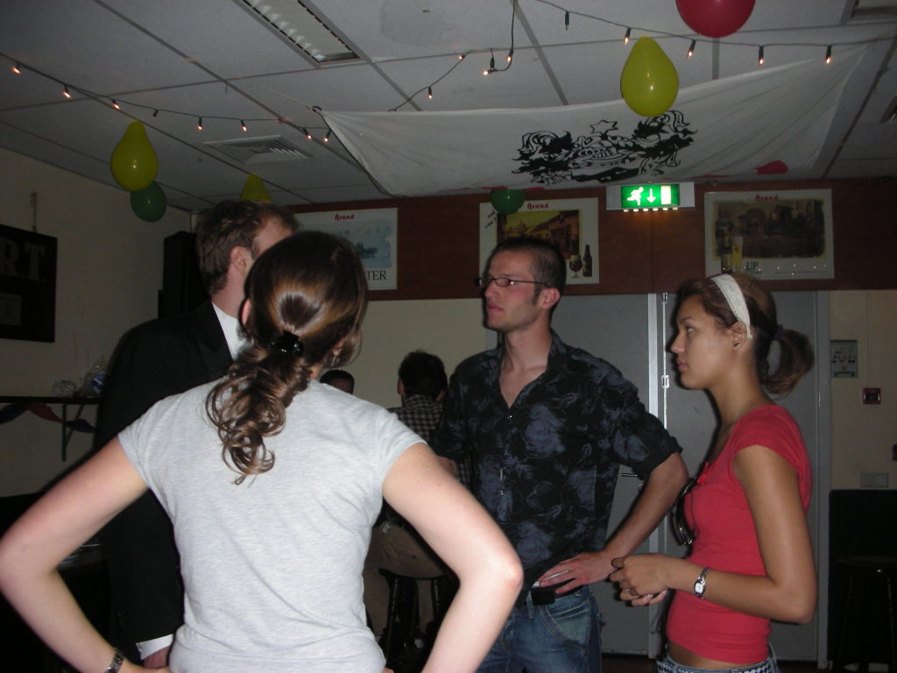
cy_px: 336
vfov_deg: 40.7
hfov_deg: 52.6
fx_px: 907
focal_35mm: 35
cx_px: 448
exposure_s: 1/60.1
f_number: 3
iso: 120
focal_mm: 5.8
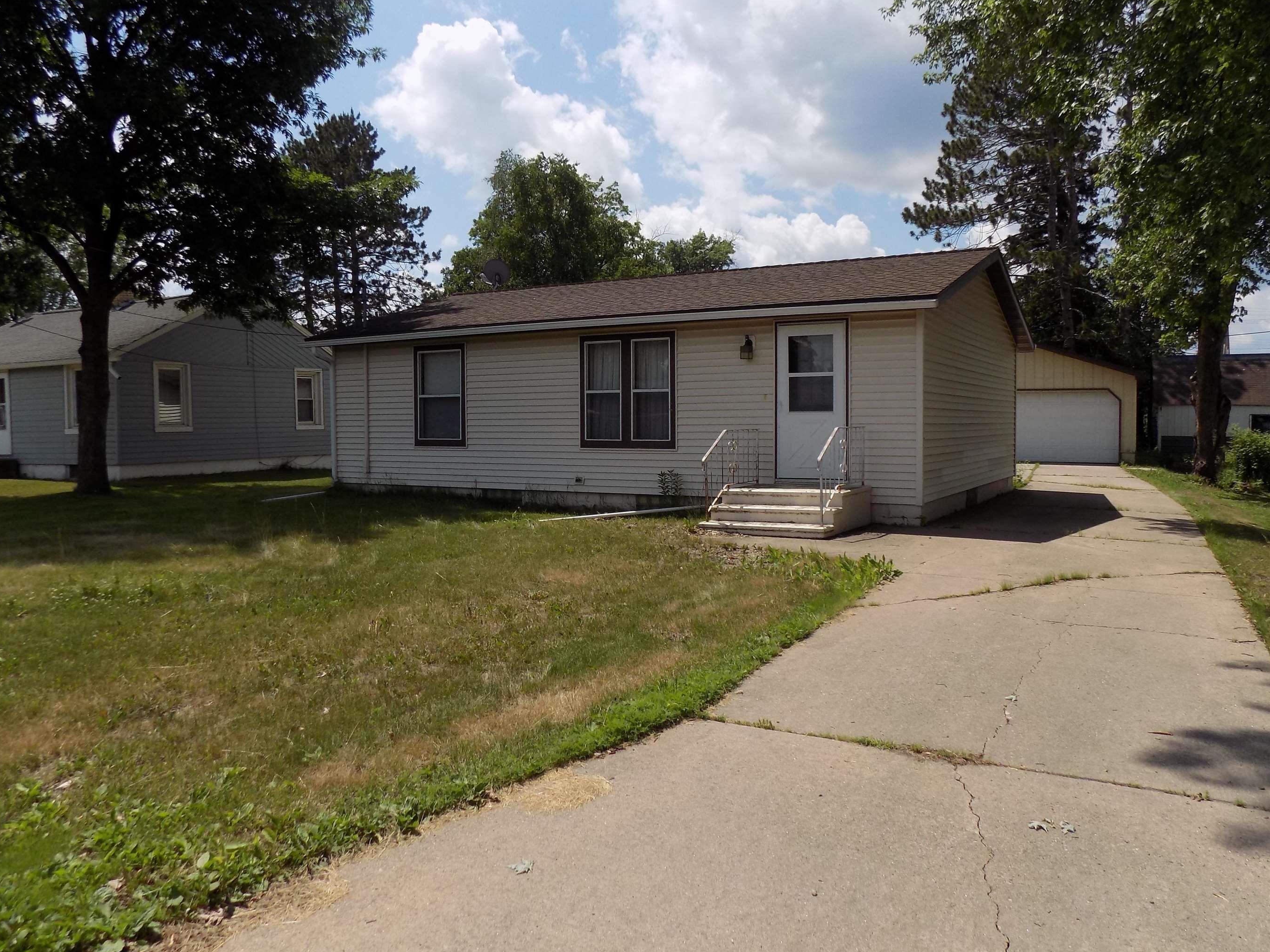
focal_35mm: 26
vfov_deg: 53.0
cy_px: 447
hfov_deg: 67.3
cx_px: 653
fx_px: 954
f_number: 9.9
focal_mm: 4
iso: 80
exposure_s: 1/200
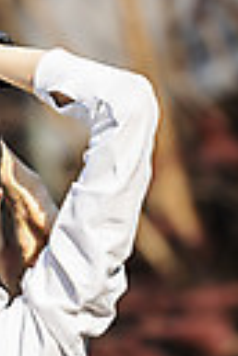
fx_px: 6138
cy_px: 295
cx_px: -98
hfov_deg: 2.2
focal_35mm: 619
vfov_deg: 3.3
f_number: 4
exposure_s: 1/1000
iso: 160
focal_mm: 200
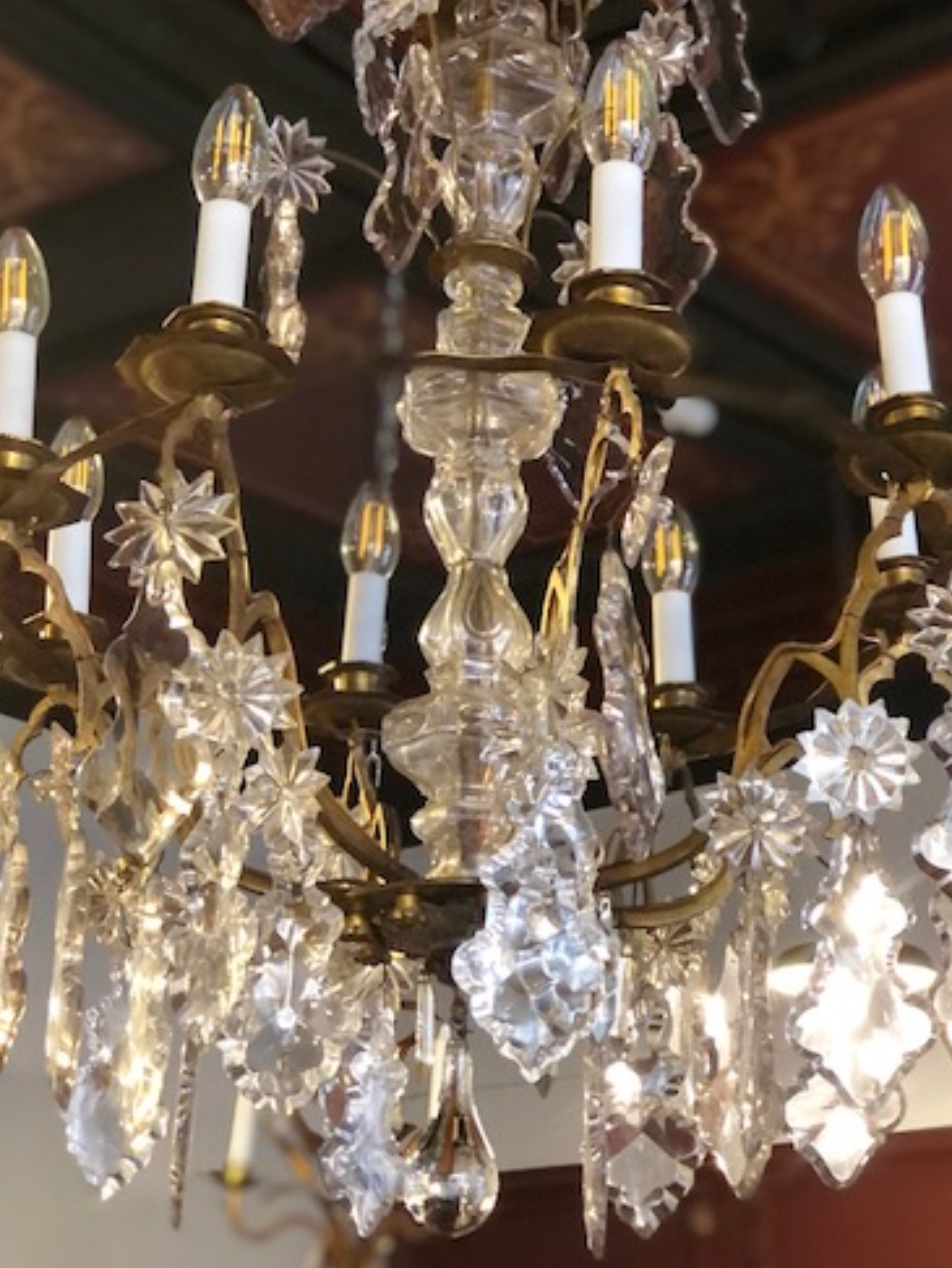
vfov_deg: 25.9
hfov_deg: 19.7
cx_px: 485
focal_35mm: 75
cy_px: 472
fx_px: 2748
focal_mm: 6.6
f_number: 2.8
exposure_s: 1/33
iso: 500
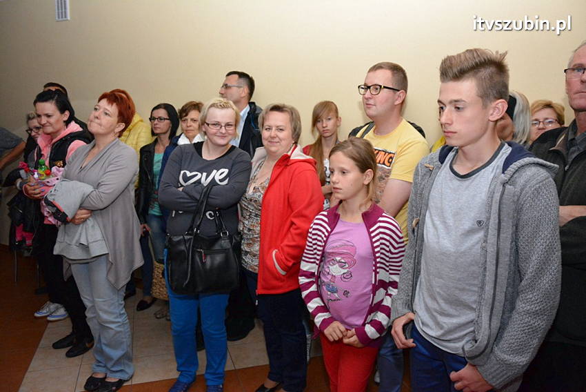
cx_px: 293
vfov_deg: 48.0
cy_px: 196
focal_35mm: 27
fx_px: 440
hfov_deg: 67.3
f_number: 4
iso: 3200
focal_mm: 18
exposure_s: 1/60
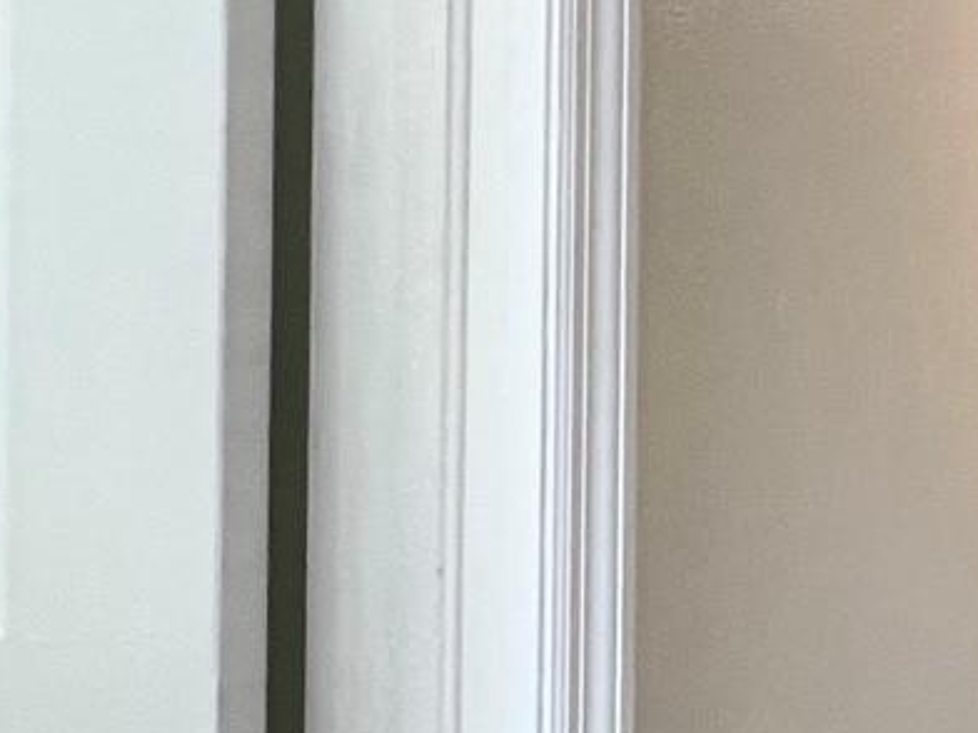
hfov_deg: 27.2
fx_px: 1497
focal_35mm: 53
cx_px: 1407
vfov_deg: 26.4
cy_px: 688
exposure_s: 1/120
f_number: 1.8
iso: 200
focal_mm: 1.57
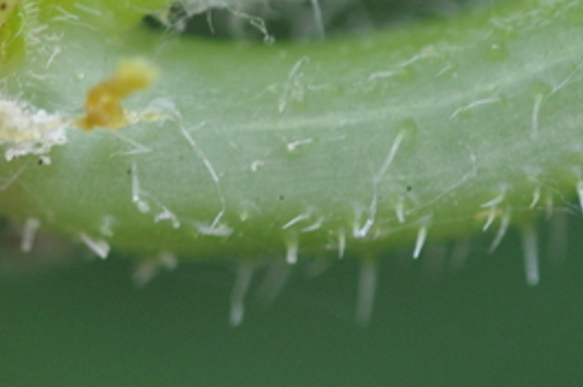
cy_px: -4
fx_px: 4222
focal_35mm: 261
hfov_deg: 7.8
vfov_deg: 5.2
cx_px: -62
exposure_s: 1/200
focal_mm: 60
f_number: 3.5
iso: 800
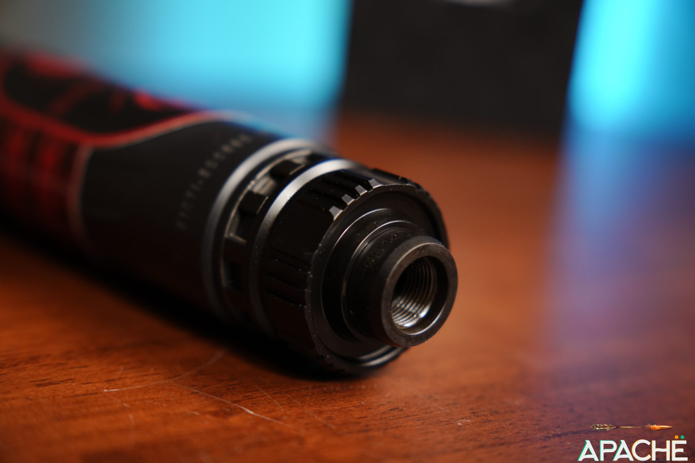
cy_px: 232
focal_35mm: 66
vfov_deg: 20.6
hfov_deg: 30.5
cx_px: 348
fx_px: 1274
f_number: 2.8
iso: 400
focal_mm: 44
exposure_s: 1/13
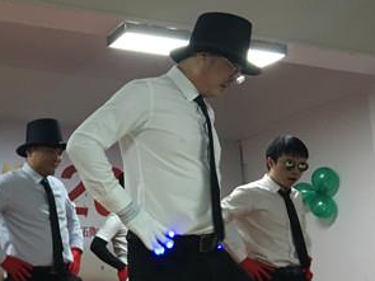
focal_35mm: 59
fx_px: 639
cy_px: 172
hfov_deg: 31.0
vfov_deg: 24.7
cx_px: 29
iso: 160
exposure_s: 1/33
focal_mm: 4.15
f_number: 2.2
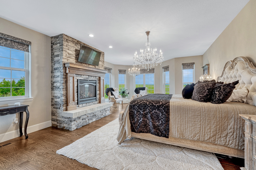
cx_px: 128
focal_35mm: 14
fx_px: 100
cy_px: 85
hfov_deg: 104.2
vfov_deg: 81.2
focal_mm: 14
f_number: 8
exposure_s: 1/2
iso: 400
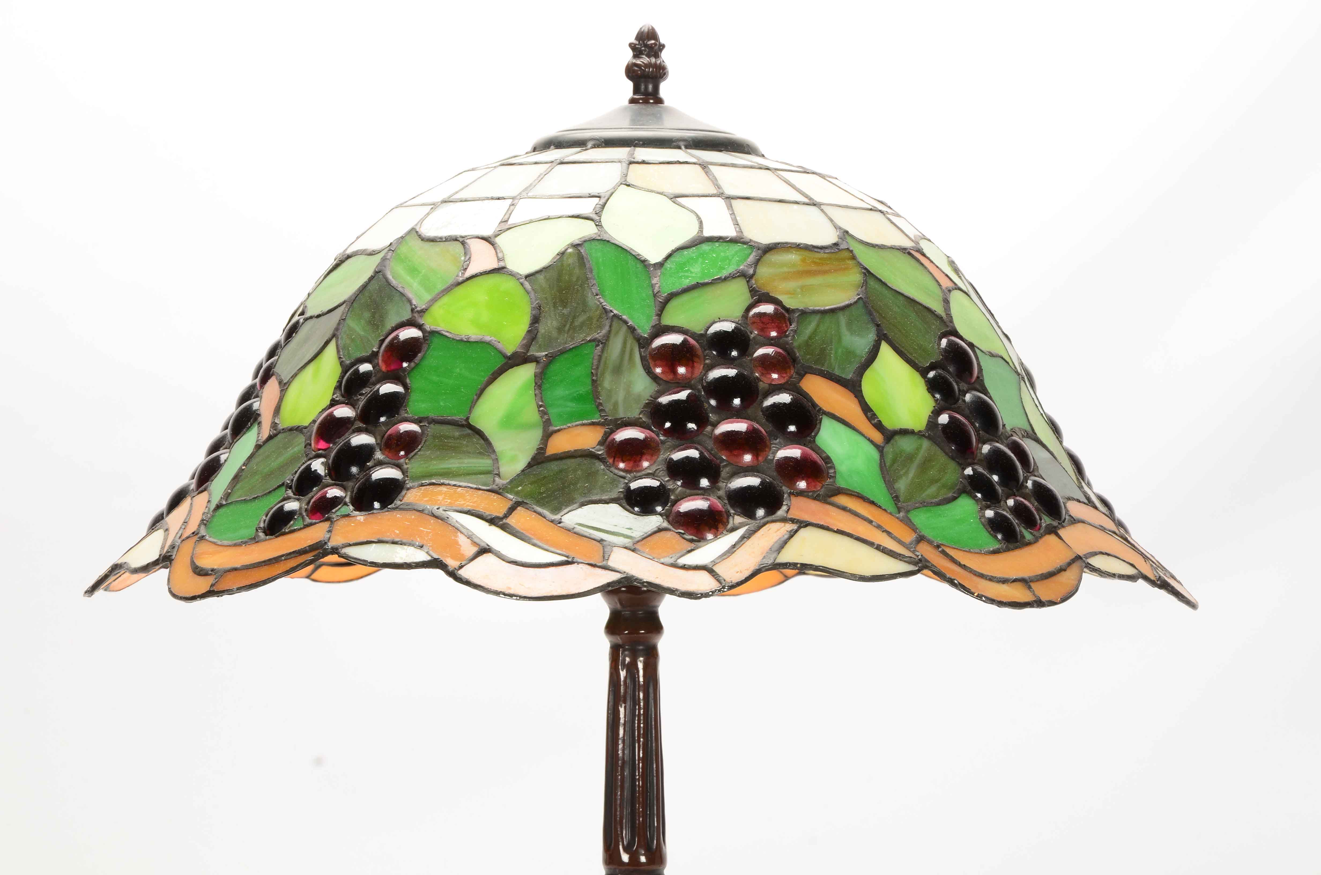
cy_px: 438
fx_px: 4943
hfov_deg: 15.2
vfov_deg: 10.1
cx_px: 660
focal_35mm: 135
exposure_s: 1/160
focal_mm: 90
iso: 200
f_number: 14
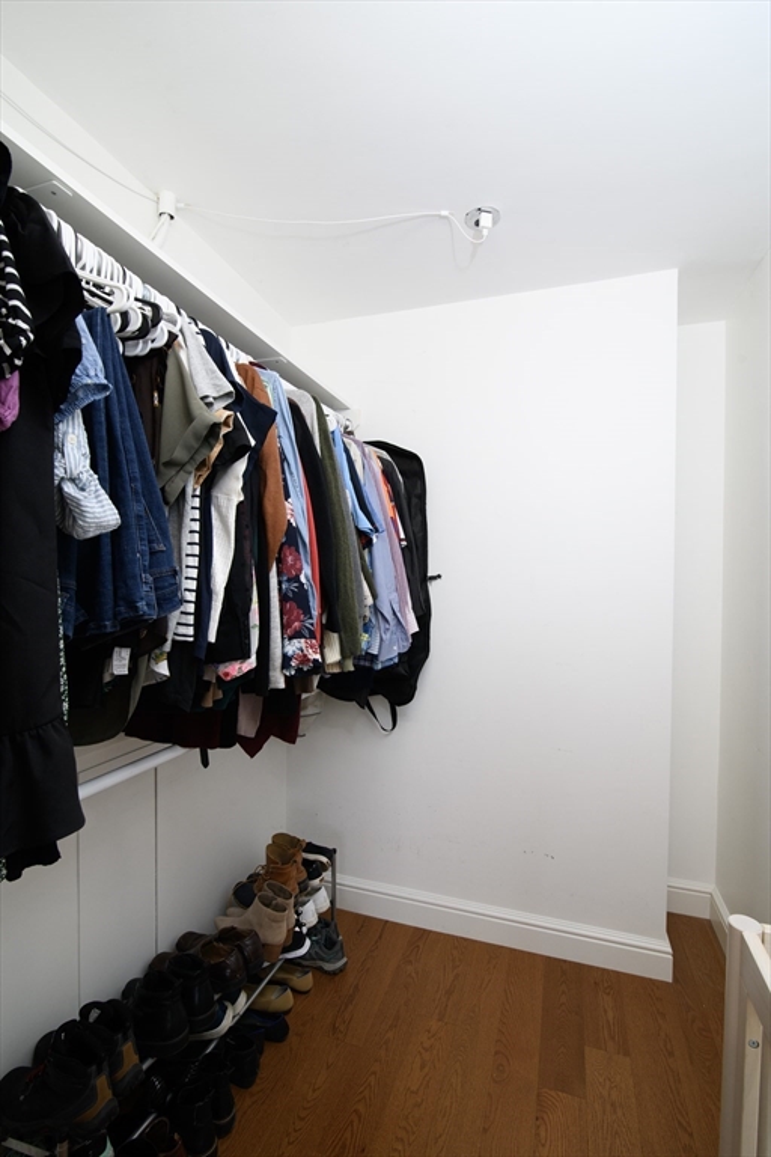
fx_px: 514
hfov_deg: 73.7
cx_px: 386
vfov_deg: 96.7
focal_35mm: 16
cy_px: 578
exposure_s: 1/40
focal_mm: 16
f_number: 10
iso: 1000
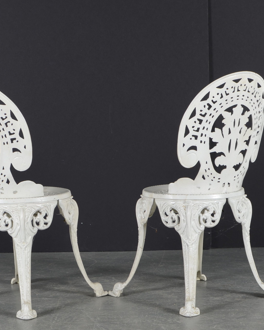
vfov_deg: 20.2
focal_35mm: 95
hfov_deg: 16.2
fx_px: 927
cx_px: 105
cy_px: 171
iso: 100
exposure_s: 1/125
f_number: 6.3
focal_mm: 35
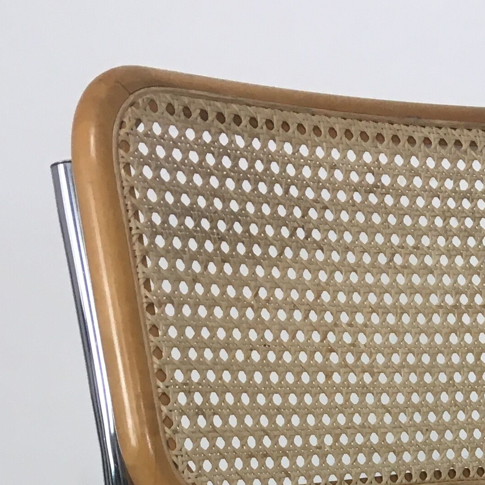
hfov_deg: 17.1
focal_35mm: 97
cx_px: 581
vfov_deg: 15.7
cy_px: 835
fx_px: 1538
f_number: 2.2
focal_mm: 4.15
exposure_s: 1/33
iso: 32
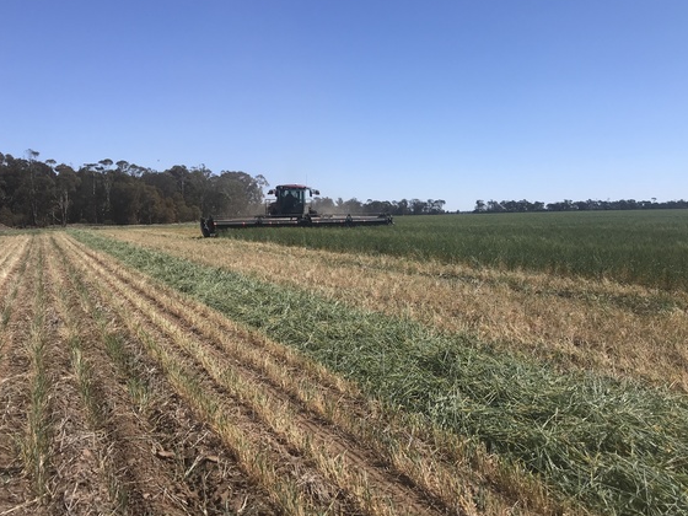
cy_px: 286
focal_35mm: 33
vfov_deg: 42.9
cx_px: 372
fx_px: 656
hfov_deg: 55.3
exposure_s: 1/3096
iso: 20
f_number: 1.8
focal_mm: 3.99
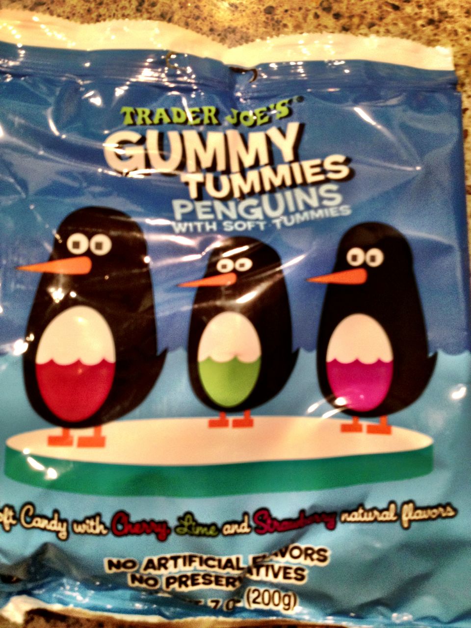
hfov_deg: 40.7
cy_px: 314
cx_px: 236
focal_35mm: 35
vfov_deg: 52.6
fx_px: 635
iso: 125
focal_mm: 4.28
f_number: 2.4
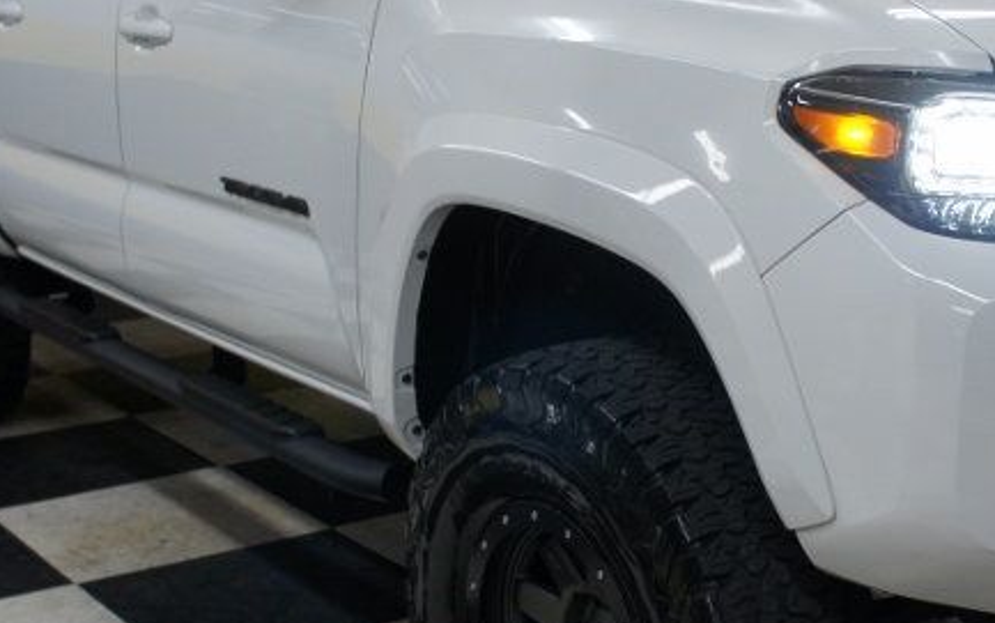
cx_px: 726
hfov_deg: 31.1
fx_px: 1763
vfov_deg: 20.0
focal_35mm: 65
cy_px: 300
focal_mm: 18
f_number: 4.5
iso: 200
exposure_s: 1/40
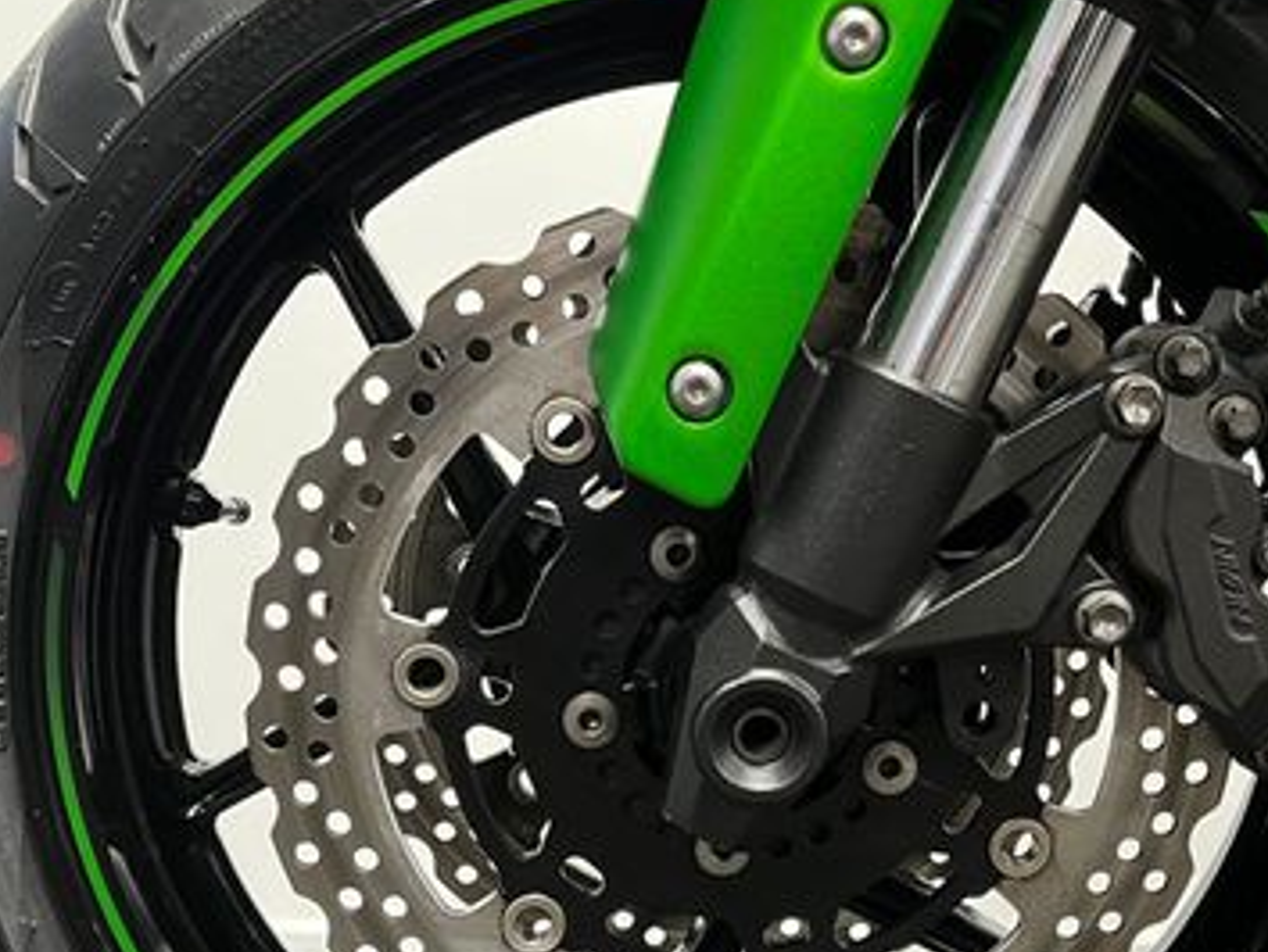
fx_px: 1723
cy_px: 633
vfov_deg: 30.7
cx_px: 724
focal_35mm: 47
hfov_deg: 40.3
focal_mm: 5.1
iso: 400
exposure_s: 1/33
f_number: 1.6
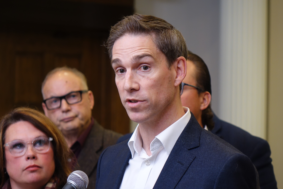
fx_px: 1290
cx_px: 142
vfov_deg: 8.4
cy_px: 94
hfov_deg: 12.5
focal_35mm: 164
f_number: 2.8
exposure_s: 1/25
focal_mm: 60.04
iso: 800
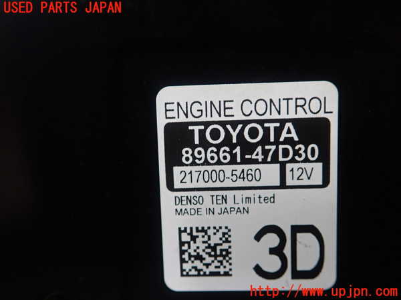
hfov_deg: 60.0
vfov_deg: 46.8
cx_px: 200
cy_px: 150
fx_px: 348
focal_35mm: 30
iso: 250
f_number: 2.3
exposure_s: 1/125
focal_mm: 5.5
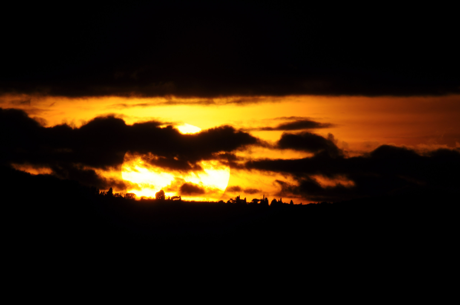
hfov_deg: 2.3
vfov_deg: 1.5
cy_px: 152
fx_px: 11486
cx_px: 230
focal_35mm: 900
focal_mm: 600
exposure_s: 1/1000
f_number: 38
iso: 200
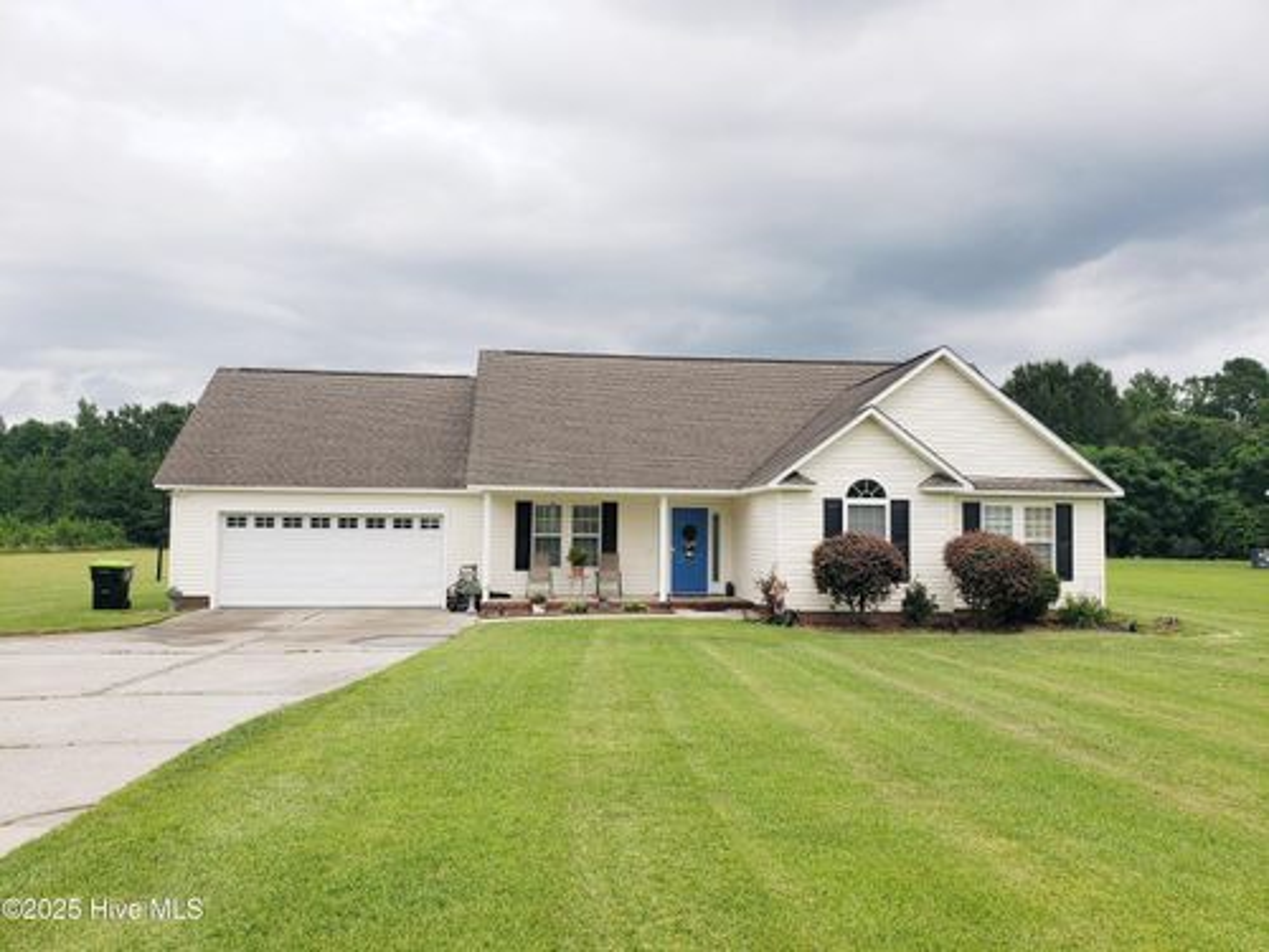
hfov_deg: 67.3
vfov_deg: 53.1
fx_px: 953
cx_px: 634
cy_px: 476
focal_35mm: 26
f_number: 2.4
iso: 50
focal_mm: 4.3
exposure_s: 1/1318
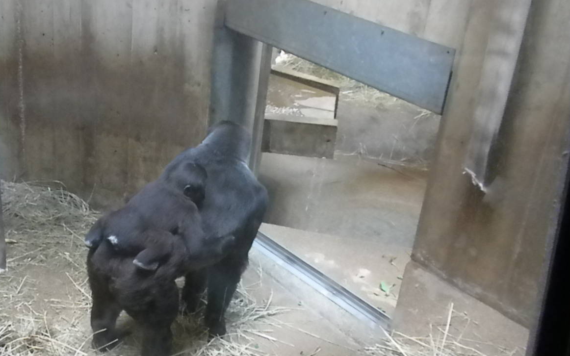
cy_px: 227
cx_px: 184
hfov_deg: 37.1
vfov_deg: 23.9
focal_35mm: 54
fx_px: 839
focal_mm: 6.6
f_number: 3.5
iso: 836
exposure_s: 1/61.6
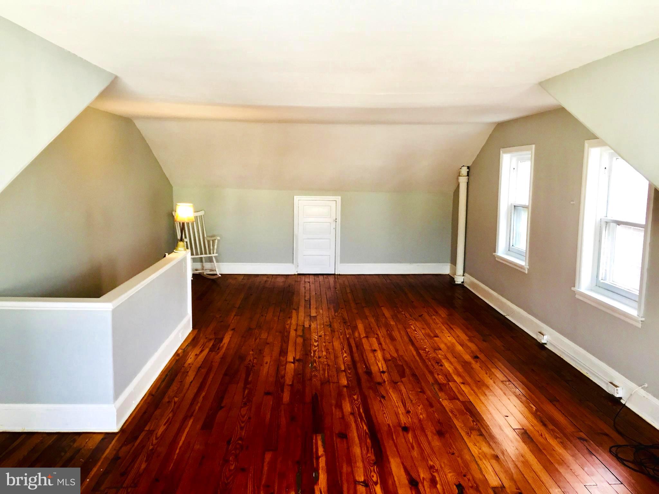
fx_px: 552
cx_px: 330
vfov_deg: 48.2
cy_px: 247
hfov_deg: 61.7
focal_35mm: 29
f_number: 2.2
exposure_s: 1/30
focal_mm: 4.15
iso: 64
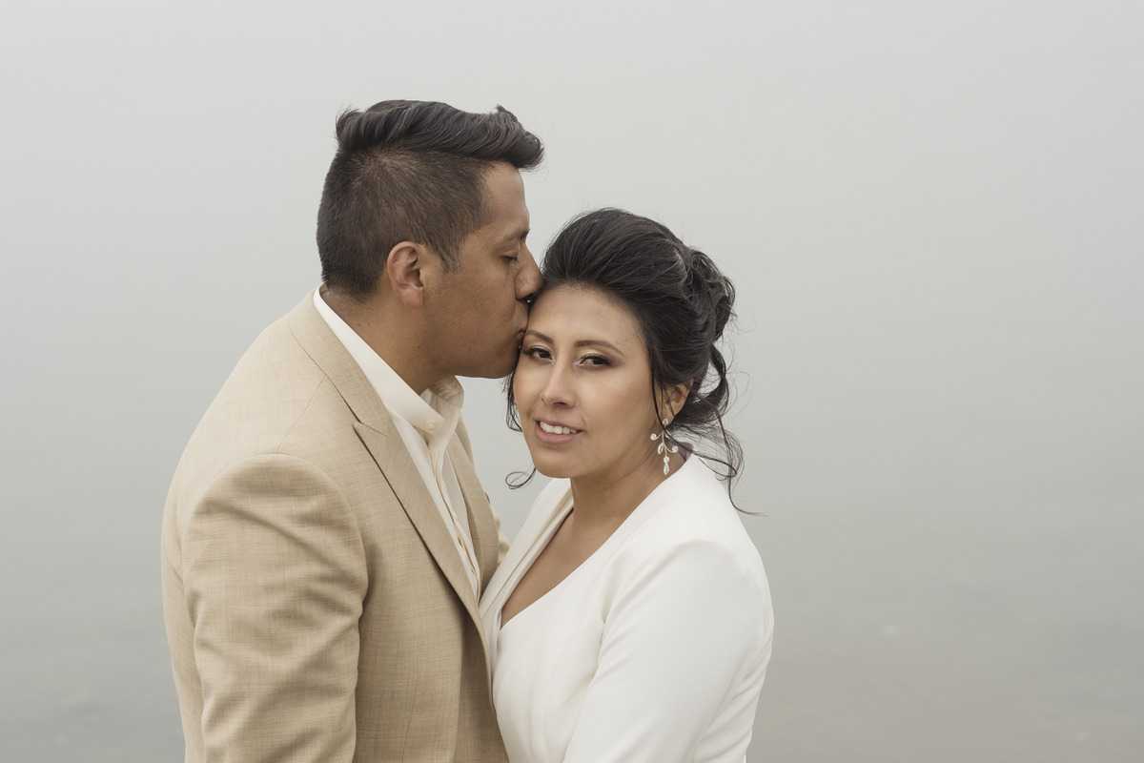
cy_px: 382
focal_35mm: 84
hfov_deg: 24.2
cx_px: 572
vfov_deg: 16.3
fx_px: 2669
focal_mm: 56
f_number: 4
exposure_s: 1/2000
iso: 250
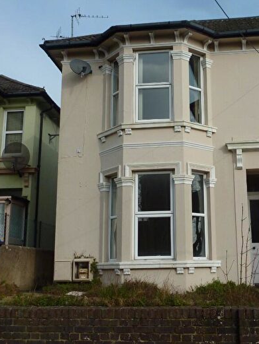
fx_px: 429
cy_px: 172
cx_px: 183
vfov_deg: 43.8
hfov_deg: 33.2
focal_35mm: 43
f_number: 5.6
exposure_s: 1/500
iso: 80
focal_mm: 5.3
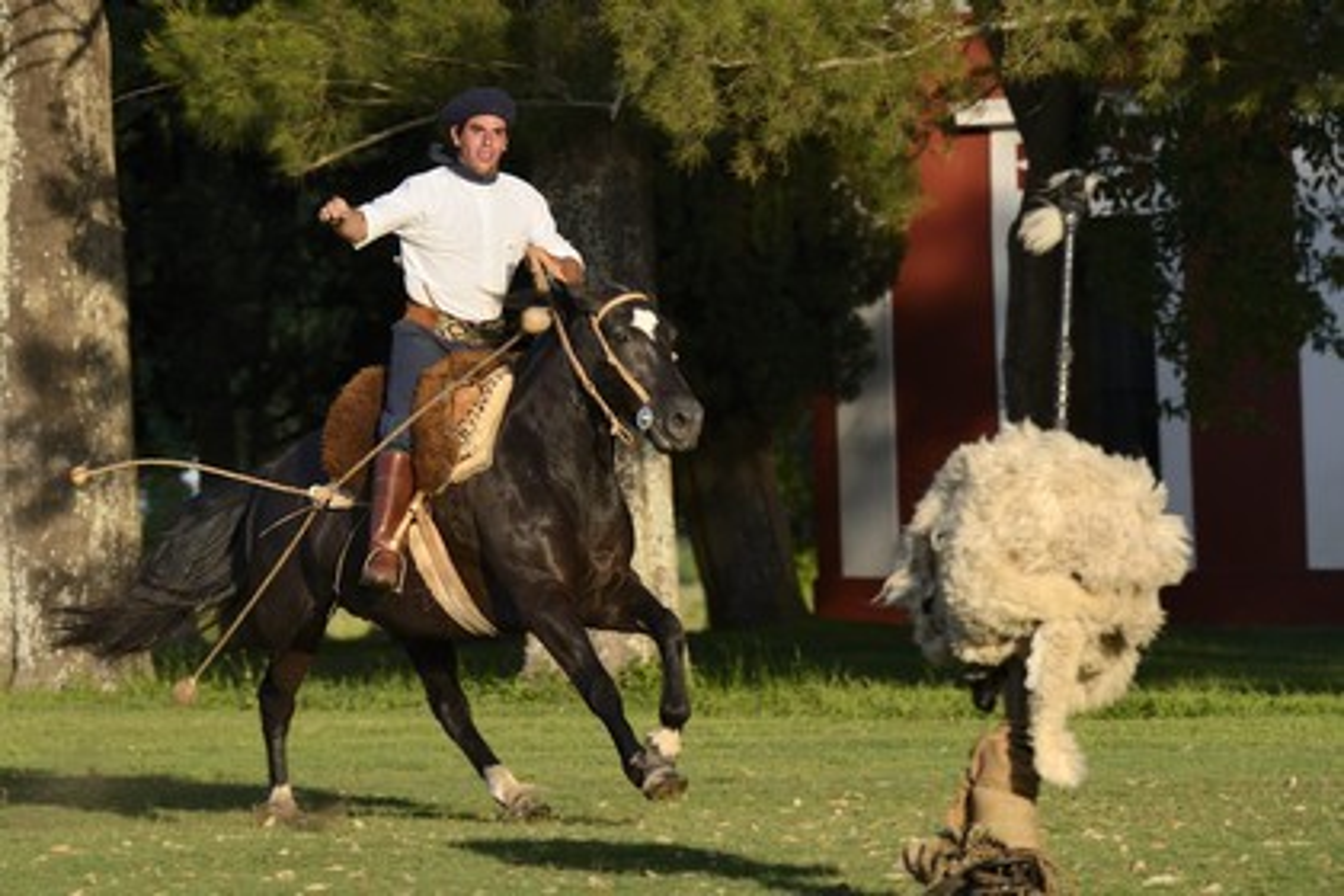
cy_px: 448
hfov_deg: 10.3
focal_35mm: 200
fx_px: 7466
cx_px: 672
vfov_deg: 6.9
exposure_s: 1/800
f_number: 7.1
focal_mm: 200
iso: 400
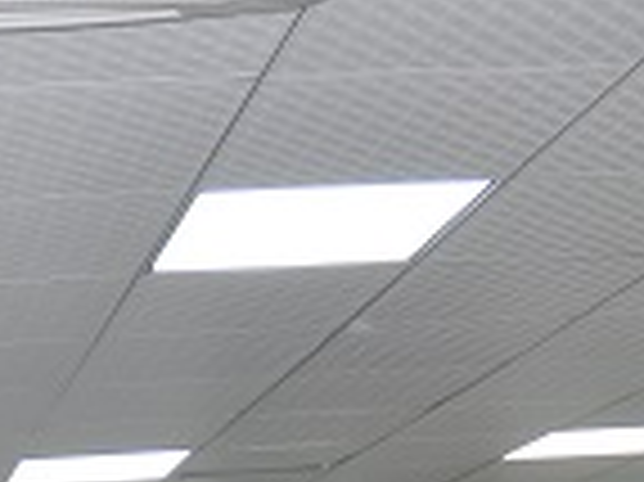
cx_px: -149
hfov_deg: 17.2
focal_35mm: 109
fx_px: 2026
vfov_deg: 12.3
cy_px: 892
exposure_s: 1/80
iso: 800
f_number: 4
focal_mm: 18
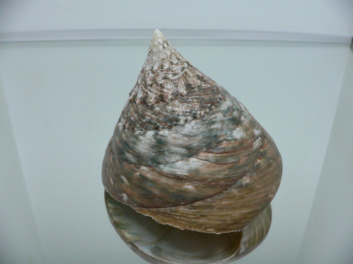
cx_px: 176
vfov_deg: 40.7
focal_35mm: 35
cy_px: 132
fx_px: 357
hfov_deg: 52.6
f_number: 2.8
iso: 200
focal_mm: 4.6
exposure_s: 1/50
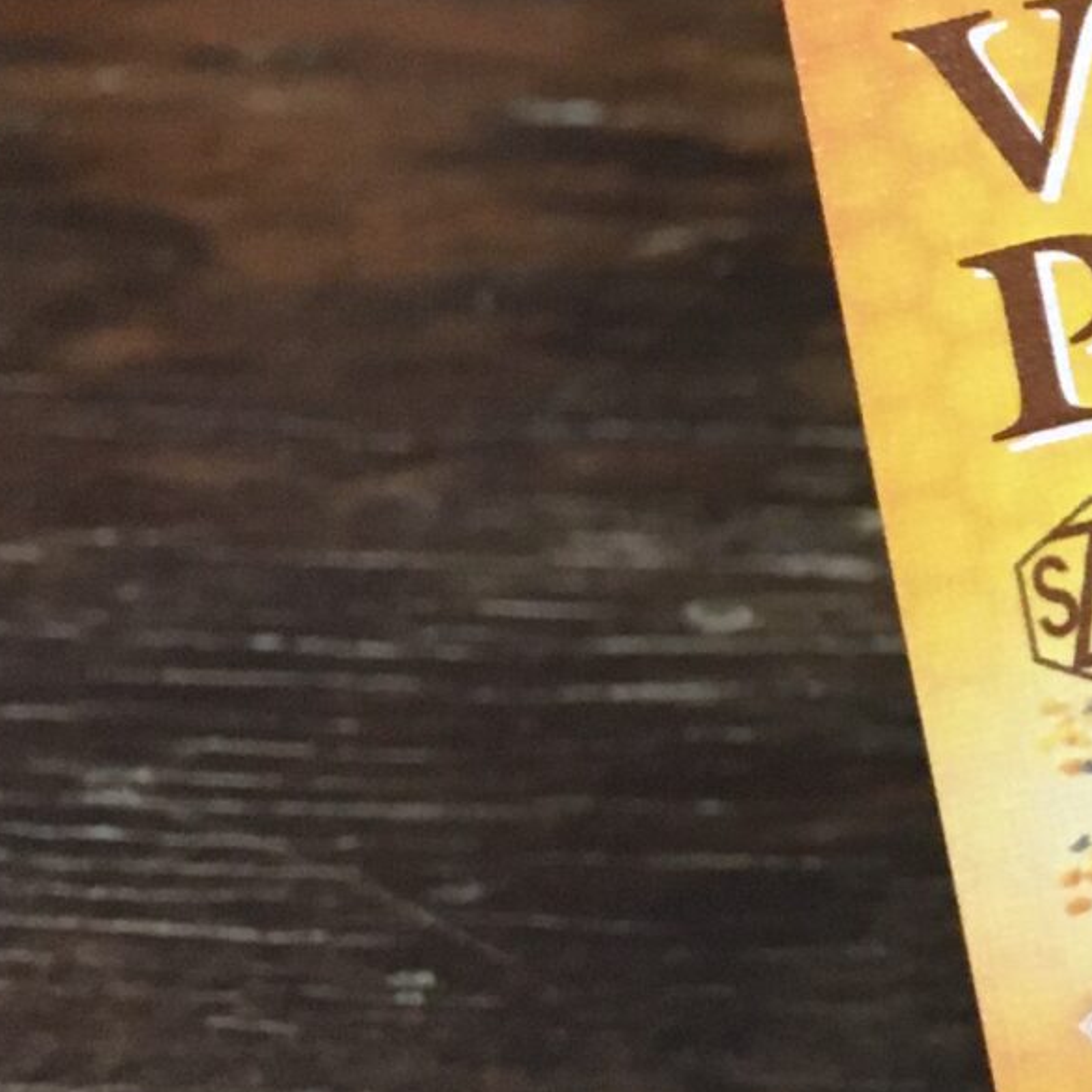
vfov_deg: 15.5
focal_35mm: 112
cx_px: 2063
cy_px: 458
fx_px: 3997
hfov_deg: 13.6
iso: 200
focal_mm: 4.15
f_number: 2.2
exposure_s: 1/33
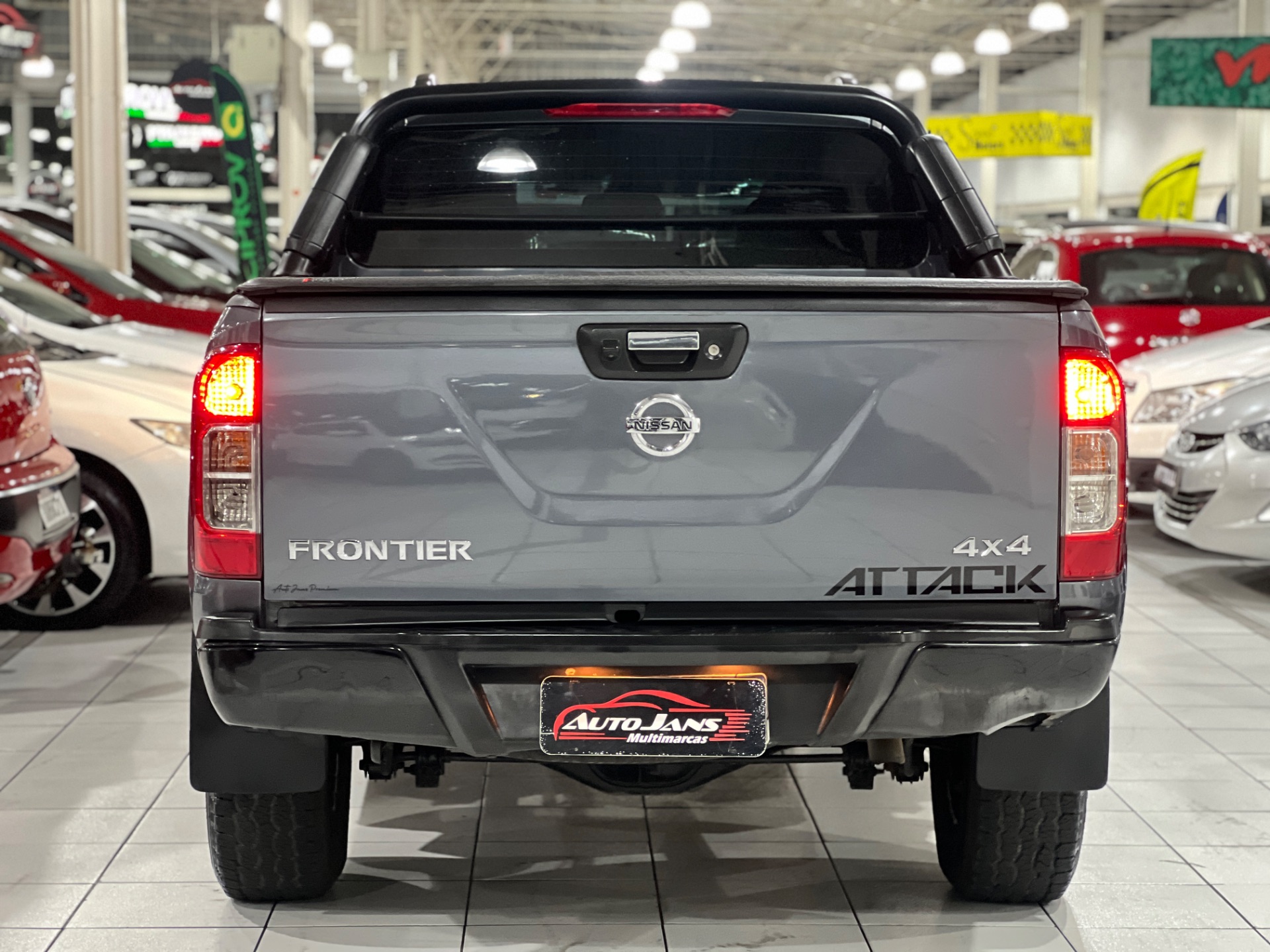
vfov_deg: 19.1
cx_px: 635
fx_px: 2825
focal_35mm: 77
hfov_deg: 25.3
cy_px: 476
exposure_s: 1/17
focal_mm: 9
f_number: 2.8
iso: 400
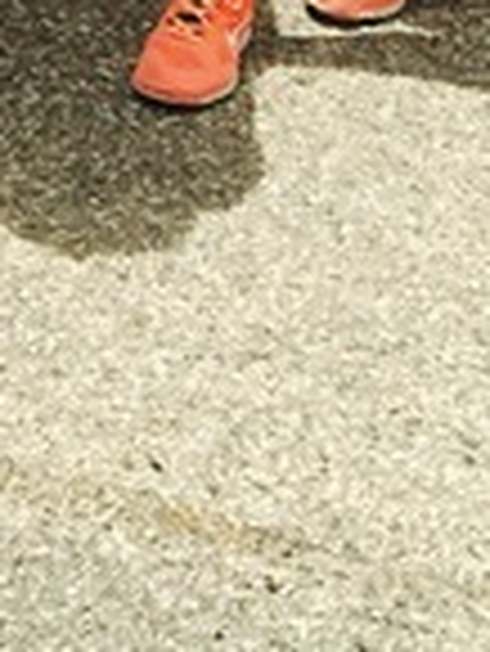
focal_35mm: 192
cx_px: -539
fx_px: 3618
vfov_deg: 9.5
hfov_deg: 7.4
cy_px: -733
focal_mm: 4.15
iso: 25
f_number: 2.2
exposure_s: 1/1508
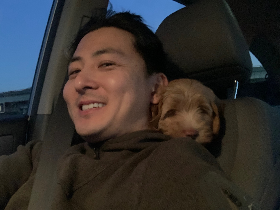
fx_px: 259
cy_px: 105
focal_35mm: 32
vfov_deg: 44.2
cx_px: 140
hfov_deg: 56.8
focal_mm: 2.87
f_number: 2.2
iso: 1250
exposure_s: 1/17
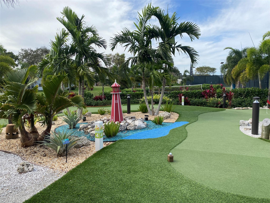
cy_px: 102
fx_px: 203
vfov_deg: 53.1
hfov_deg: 67.3
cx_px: 135
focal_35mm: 26
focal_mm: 4.25
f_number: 1.8
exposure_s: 1/1866
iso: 32
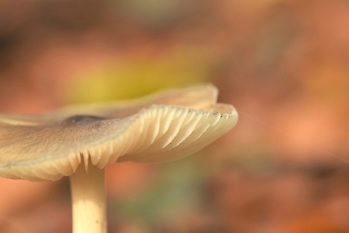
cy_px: 116
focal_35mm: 135
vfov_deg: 10.2
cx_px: 174
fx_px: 1309
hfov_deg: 15.2
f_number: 5.6
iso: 1250
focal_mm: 90
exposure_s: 1/80
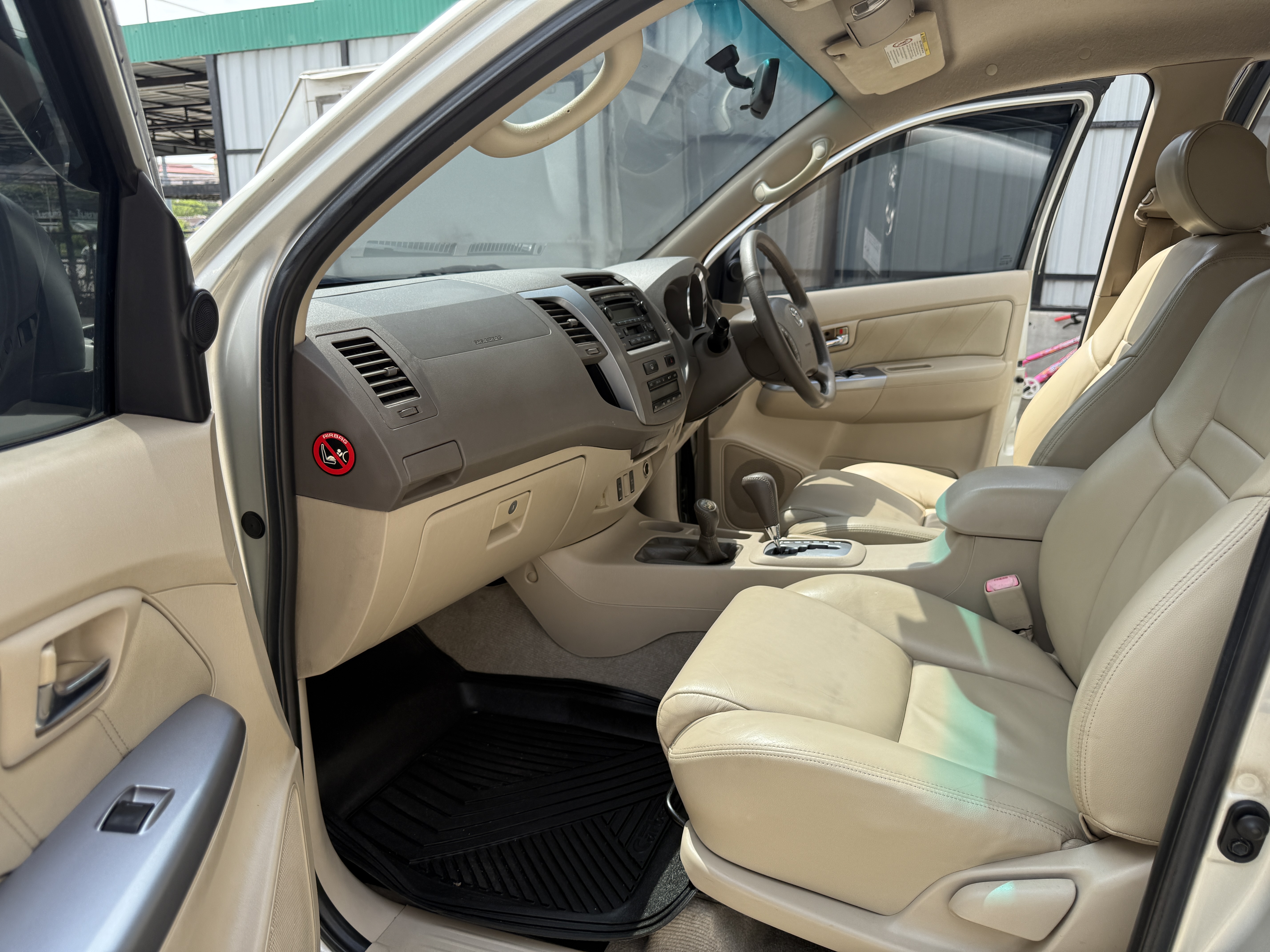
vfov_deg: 56.8
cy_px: 476
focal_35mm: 24
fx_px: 881
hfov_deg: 71.6
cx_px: 635
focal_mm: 6.76
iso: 80
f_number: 1.78
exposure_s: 1/1060
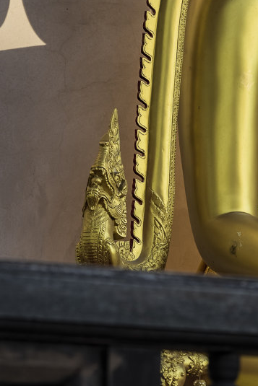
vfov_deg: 6.7
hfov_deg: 4.5
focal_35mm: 305
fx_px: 3276
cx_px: 230
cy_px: -154
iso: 100
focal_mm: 102
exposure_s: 1/400
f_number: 5.6
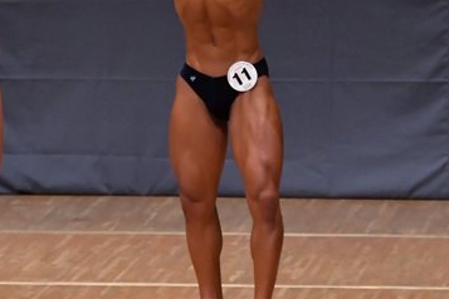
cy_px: 79
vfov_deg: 2.5
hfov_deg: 3.7
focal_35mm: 553
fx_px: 6897
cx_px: 289
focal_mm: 170
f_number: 5.6
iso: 6400
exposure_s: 1/400
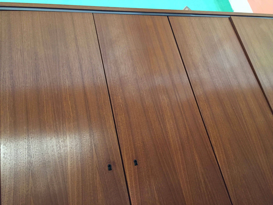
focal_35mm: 29
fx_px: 229
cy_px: 102
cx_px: 136
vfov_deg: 48.2
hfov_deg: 61.7
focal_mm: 4.15
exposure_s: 1/33
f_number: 2.2
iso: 250
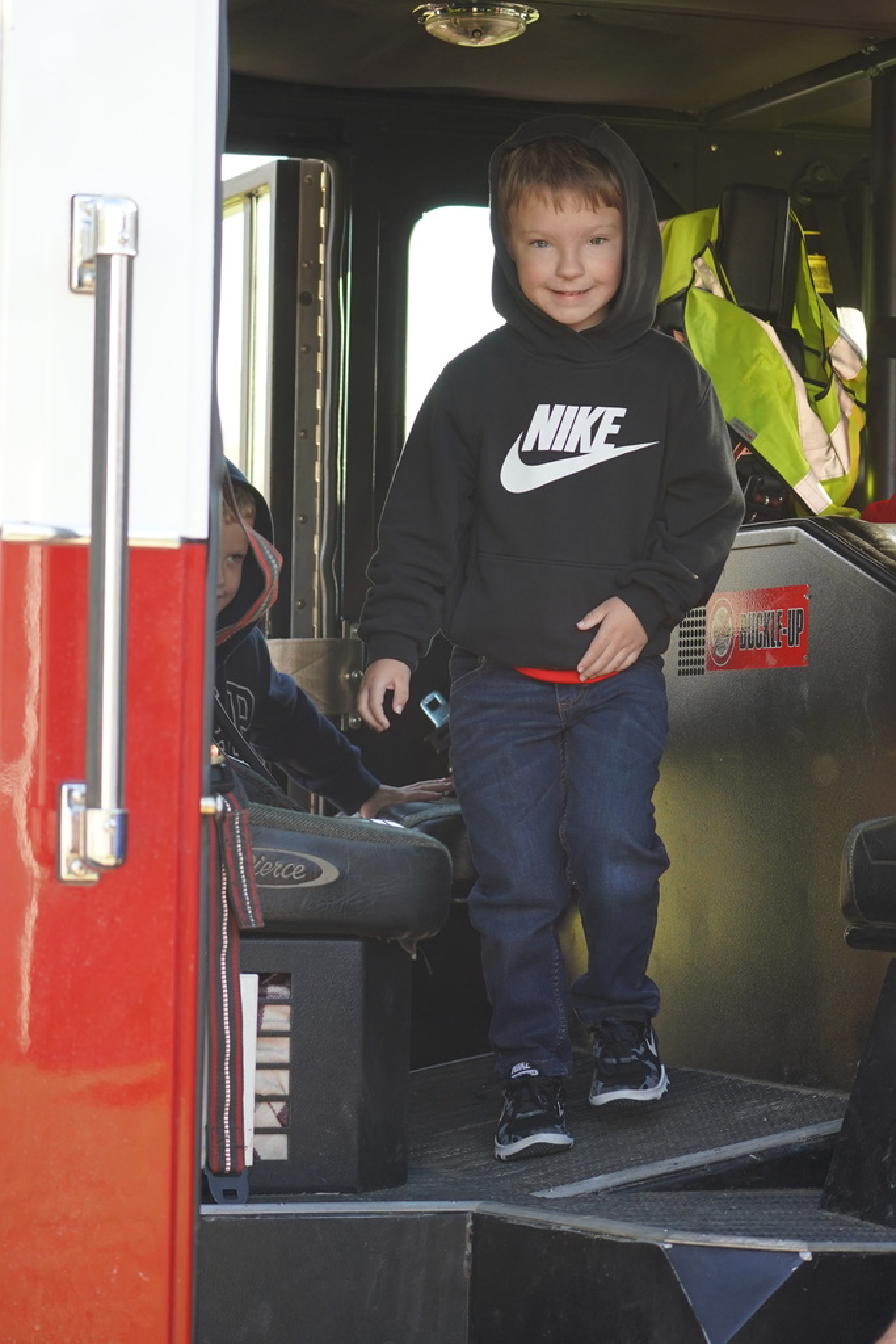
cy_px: 672
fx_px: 3918
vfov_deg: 19.5
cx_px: 448
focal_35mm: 105
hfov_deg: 13.0
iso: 500
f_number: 4.5
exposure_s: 1/160
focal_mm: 70
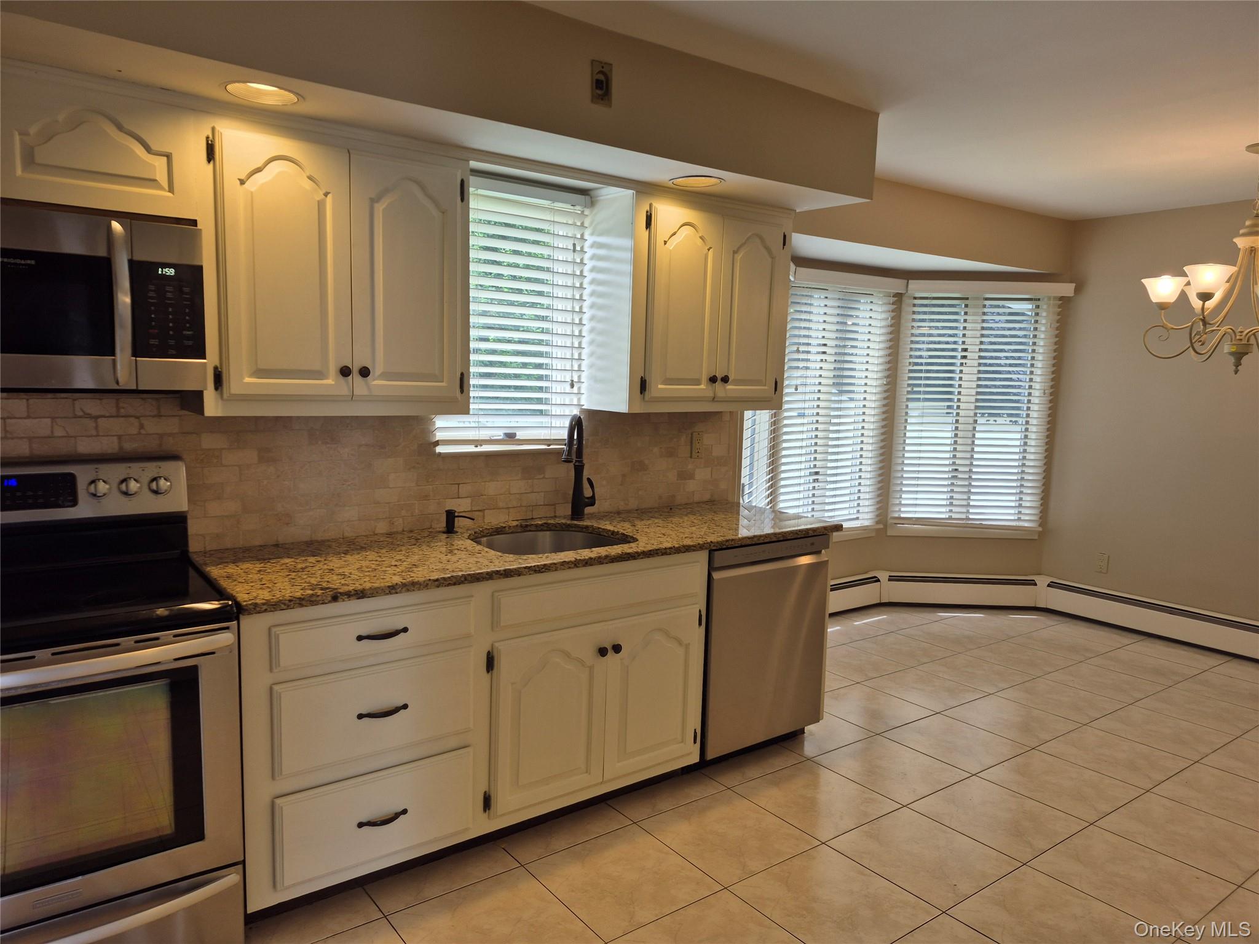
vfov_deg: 58.9
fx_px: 837
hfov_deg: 73.9
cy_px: 472
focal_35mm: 23
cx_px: 630
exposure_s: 1/120
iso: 25
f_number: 1.8
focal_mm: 5.4
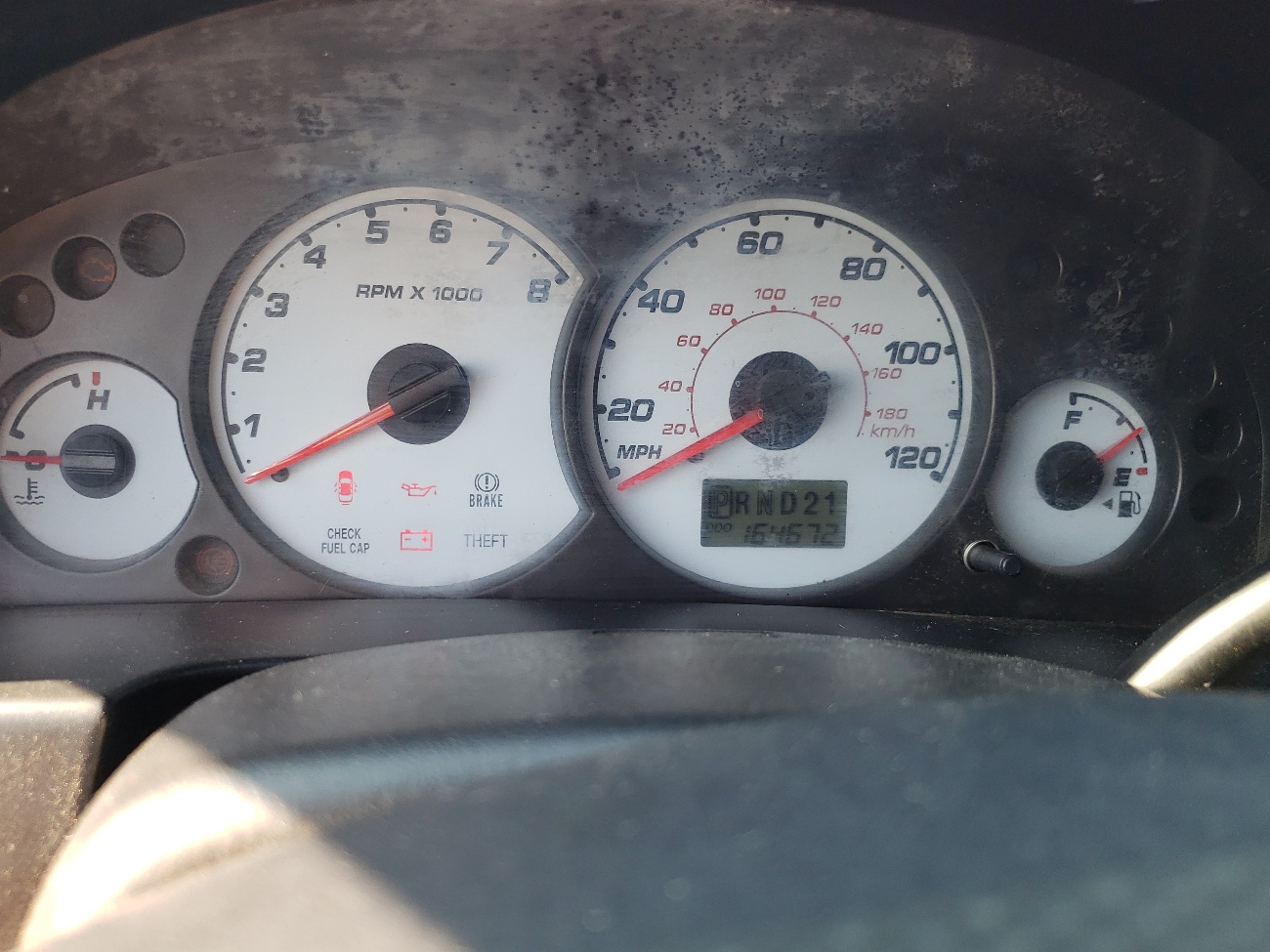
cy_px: 475
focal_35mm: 32
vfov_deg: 44.2
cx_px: 572
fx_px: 1174
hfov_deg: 56.7
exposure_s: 1/145
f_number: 1.5
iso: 50
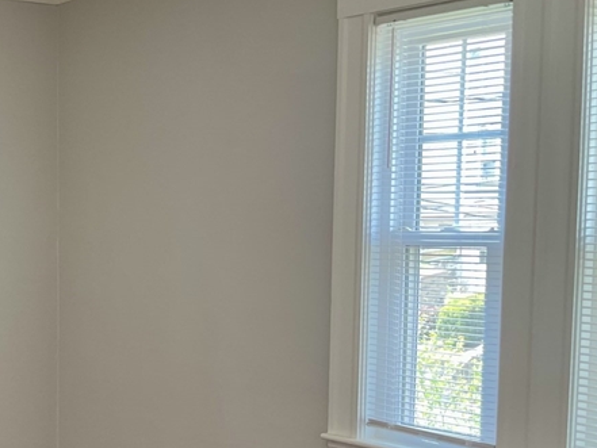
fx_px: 1001
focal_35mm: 58
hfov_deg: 30.0
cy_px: 310
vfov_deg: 25.1
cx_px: -51
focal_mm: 5.1
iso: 100
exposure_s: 1/120
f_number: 1.6
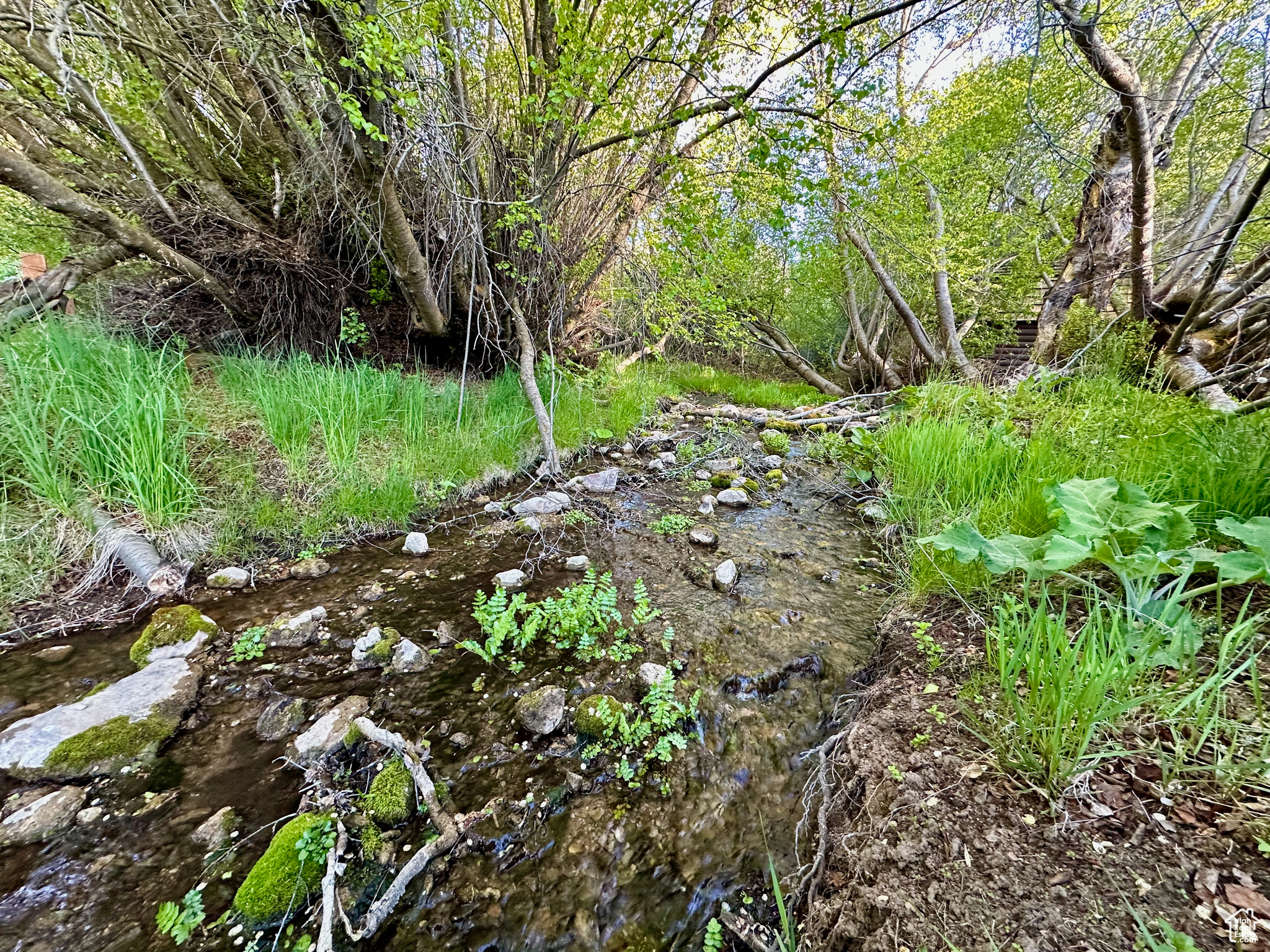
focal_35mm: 14
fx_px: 514
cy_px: 476
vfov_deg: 85.7
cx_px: 635
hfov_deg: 102.1
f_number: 2.2
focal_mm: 2.22
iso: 320
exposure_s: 1/90
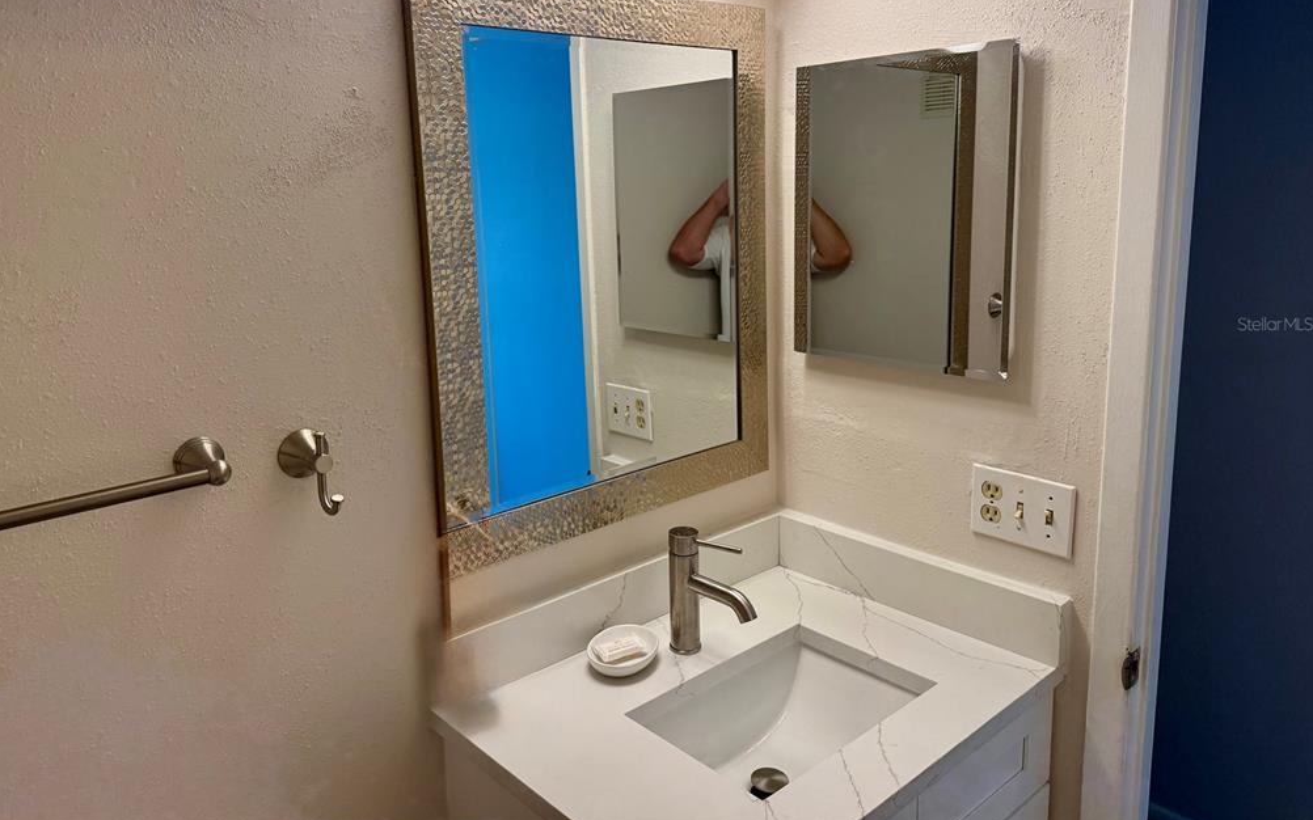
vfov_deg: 47.3
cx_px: 646
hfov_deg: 70.4
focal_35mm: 26
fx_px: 930
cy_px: 324
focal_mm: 6.76
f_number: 1.78
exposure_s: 1/196
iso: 160
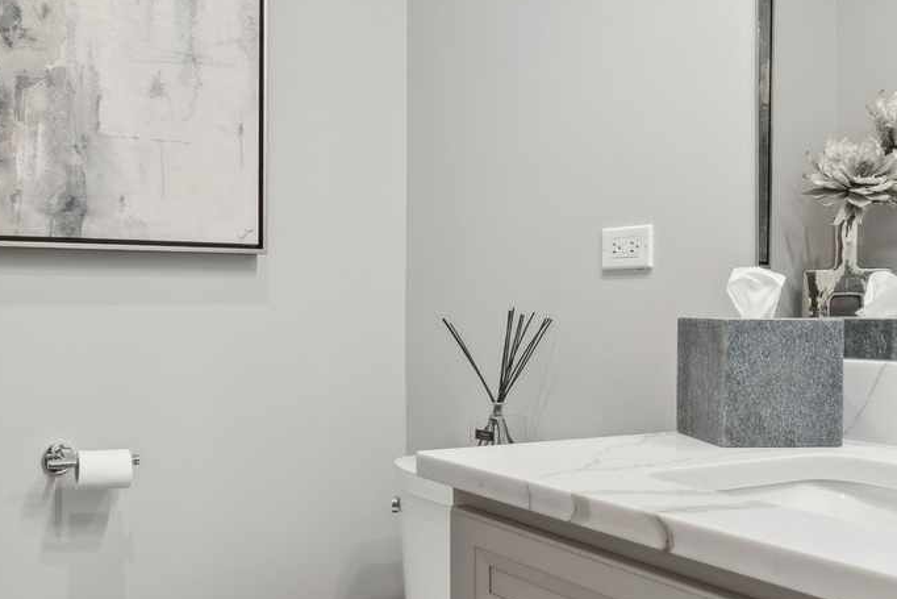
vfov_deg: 35.1
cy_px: 316
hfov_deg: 50.3
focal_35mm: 38
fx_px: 947
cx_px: 352
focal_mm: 16
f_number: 7.1
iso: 320
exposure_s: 1/20
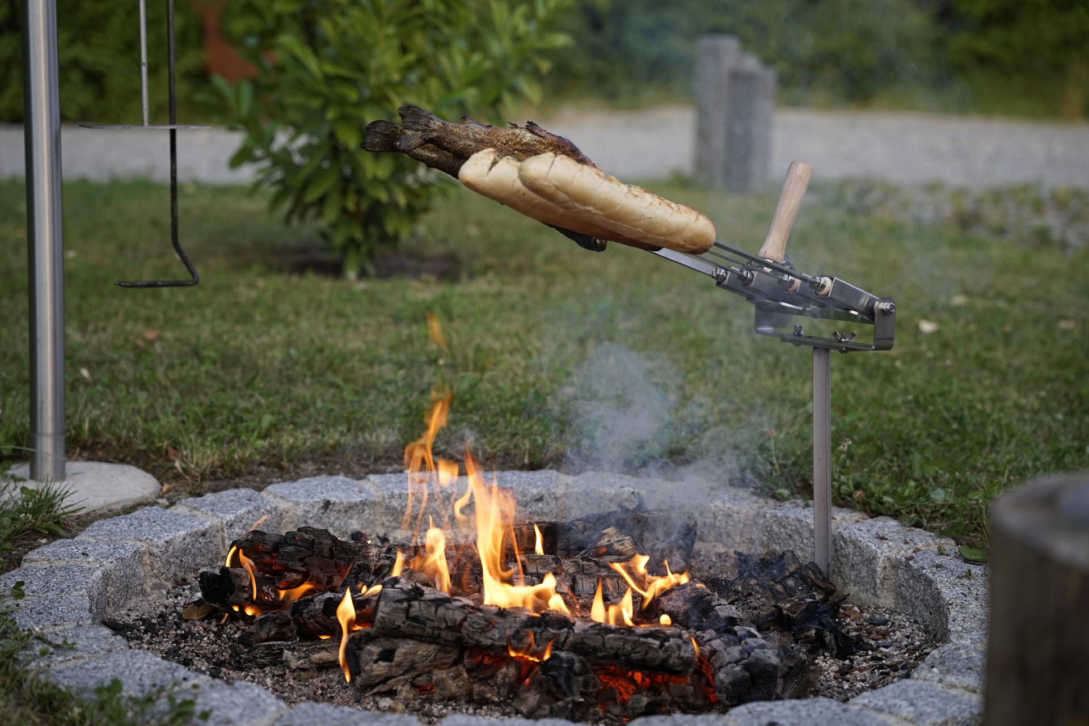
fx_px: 1897
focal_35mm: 63
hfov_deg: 32.0
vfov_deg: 21.7
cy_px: 363
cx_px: 544
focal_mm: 62.7
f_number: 3.2
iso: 250
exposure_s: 1/200
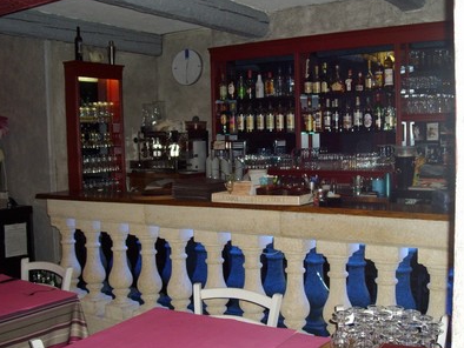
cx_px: 236
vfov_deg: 35.2
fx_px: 550
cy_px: 164
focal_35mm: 41
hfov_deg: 45.7
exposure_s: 1/50
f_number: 2.7
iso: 162
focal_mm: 6
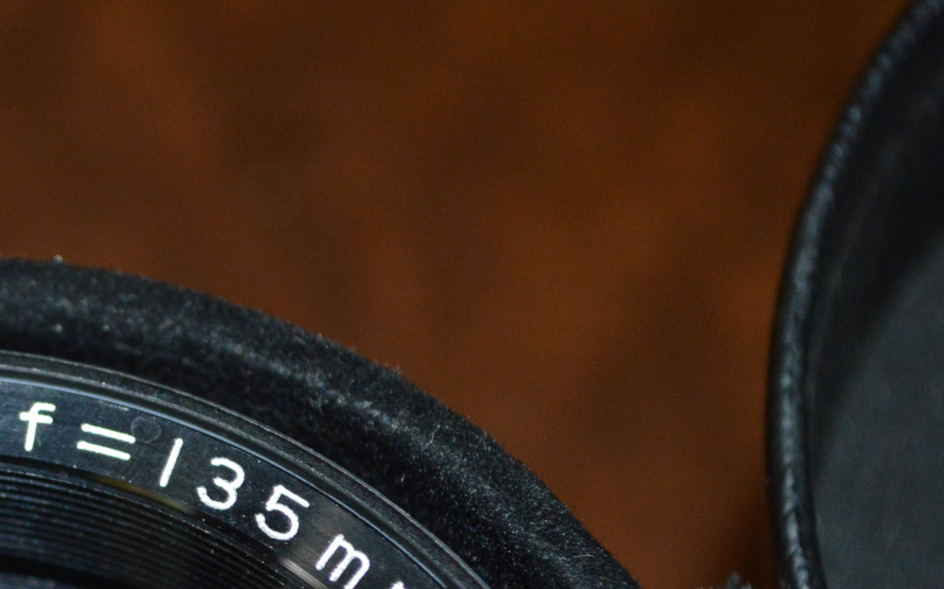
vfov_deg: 8.9
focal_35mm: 146
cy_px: 555
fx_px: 3755
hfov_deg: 14.0
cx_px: -76
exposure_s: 1/60
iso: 1400
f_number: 5.3
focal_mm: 44
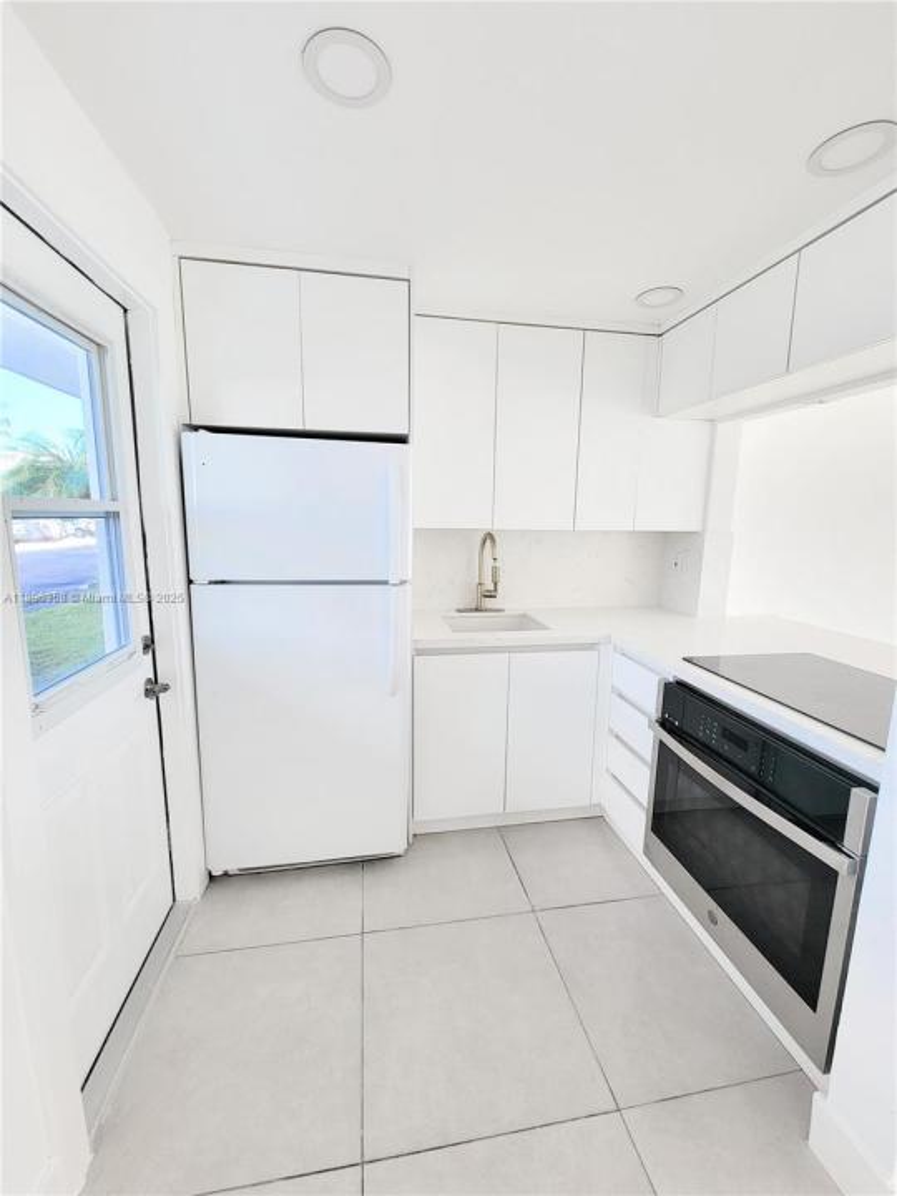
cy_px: 598
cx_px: 448
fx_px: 449
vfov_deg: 106.2
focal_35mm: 13
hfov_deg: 89.9
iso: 80
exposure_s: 1/120
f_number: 2.2
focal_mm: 2.2
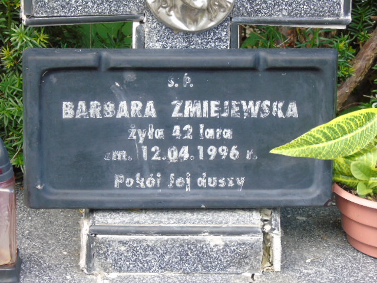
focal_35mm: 186
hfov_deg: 10.6
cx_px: 188
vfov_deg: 8.0
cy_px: 142
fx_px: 2026
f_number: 5
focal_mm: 33
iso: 400
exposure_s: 1/125
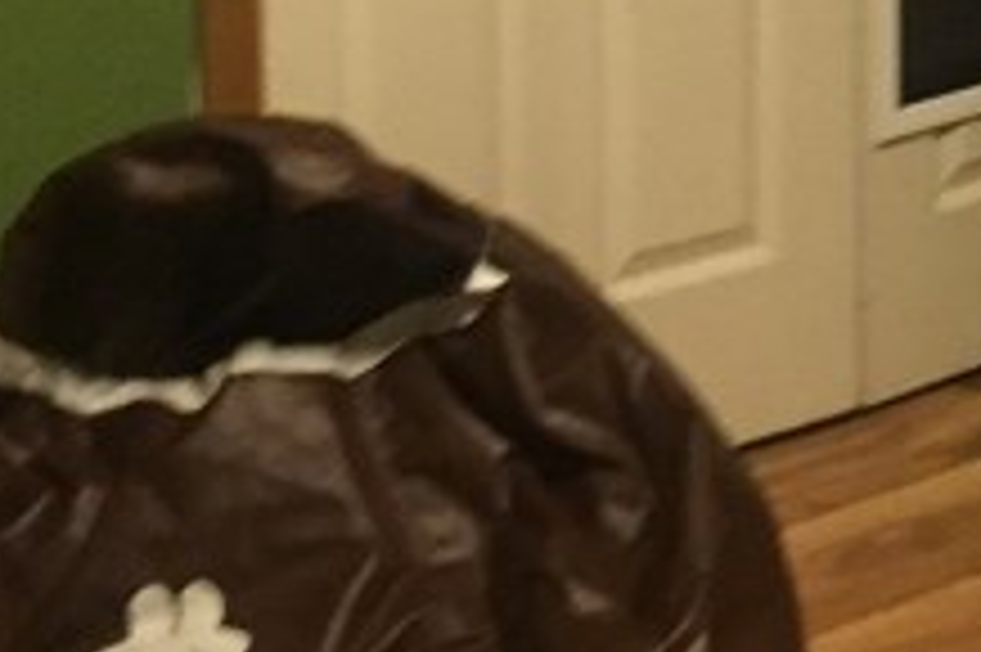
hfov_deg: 14.2
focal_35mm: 142
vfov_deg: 9.0
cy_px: -706
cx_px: 976
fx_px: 3866
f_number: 2.2
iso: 250
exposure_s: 1/15
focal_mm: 4.15
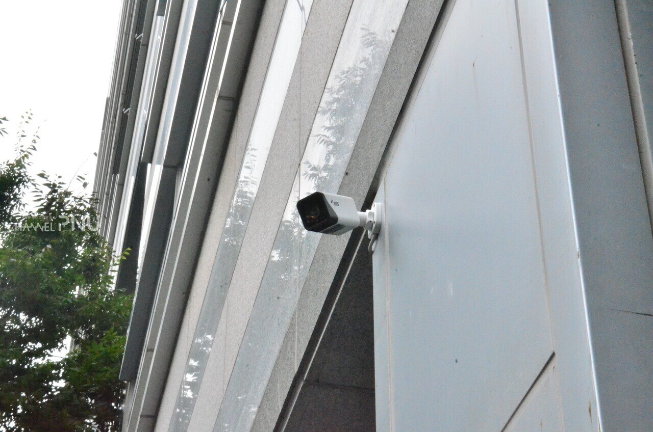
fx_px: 1493
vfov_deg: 16.5
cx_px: 326
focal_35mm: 82
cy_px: 216
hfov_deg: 24.7
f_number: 36
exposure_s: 1/160
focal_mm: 55
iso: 6400
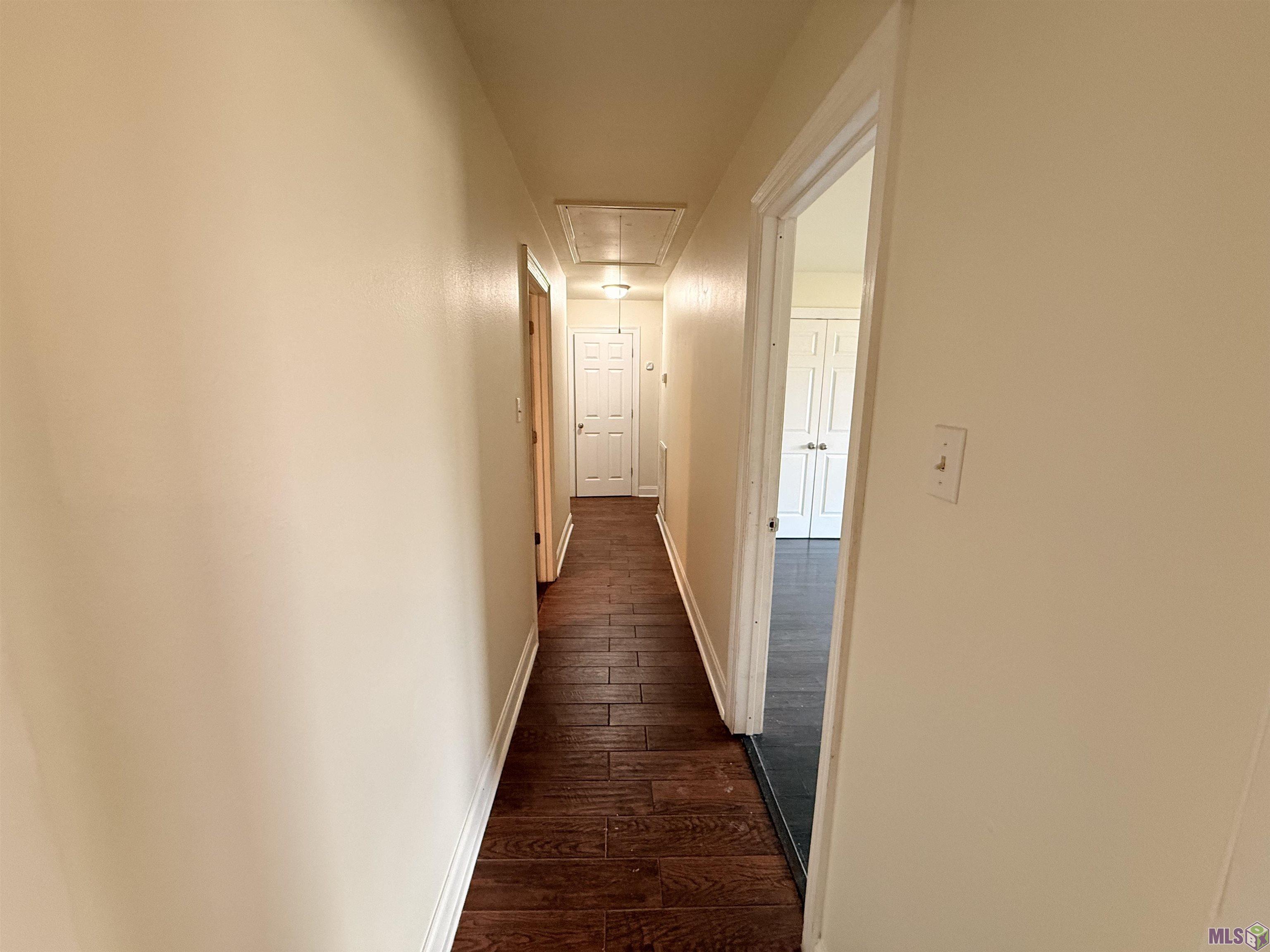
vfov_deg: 85.7
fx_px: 514
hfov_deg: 102.1
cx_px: 635
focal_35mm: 14
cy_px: 476
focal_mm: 2.22
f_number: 2.2
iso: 320
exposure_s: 1/60
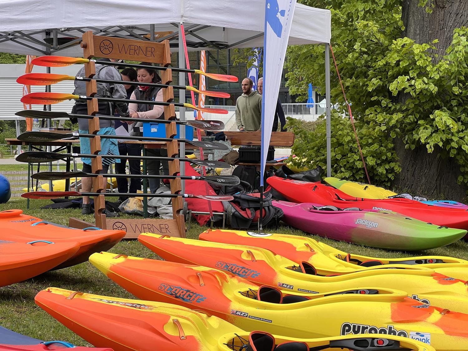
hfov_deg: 25.3
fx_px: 1041
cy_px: 176
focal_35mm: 77
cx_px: 234
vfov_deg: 19.1
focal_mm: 9
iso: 32
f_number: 2.8
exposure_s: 1/240
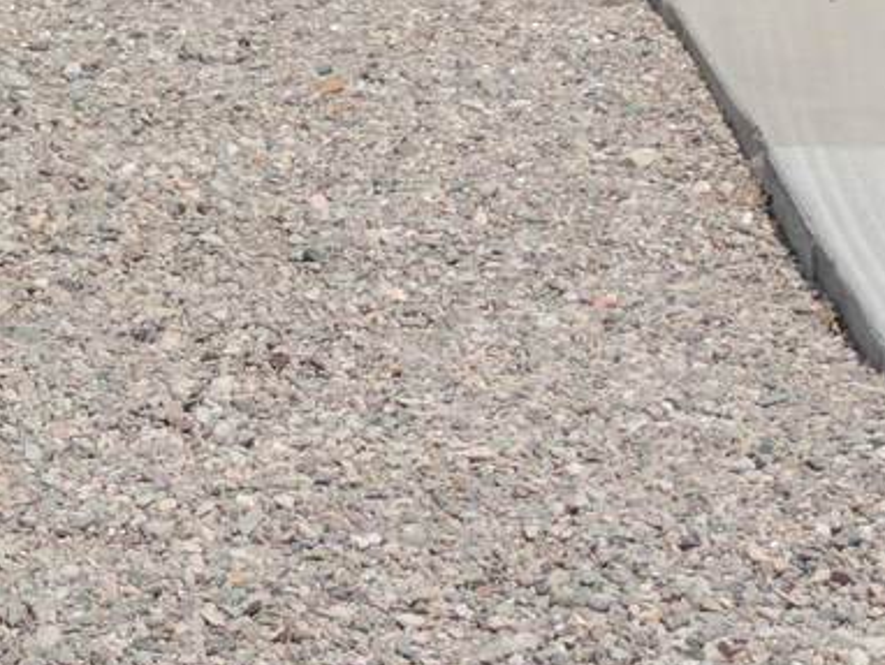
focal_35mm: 201
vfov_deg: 7.3
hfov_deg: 9.7
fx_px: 5142
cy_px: -229
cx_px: -153
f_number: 3.7
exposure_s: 1/1000
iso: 80
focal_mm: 10.7
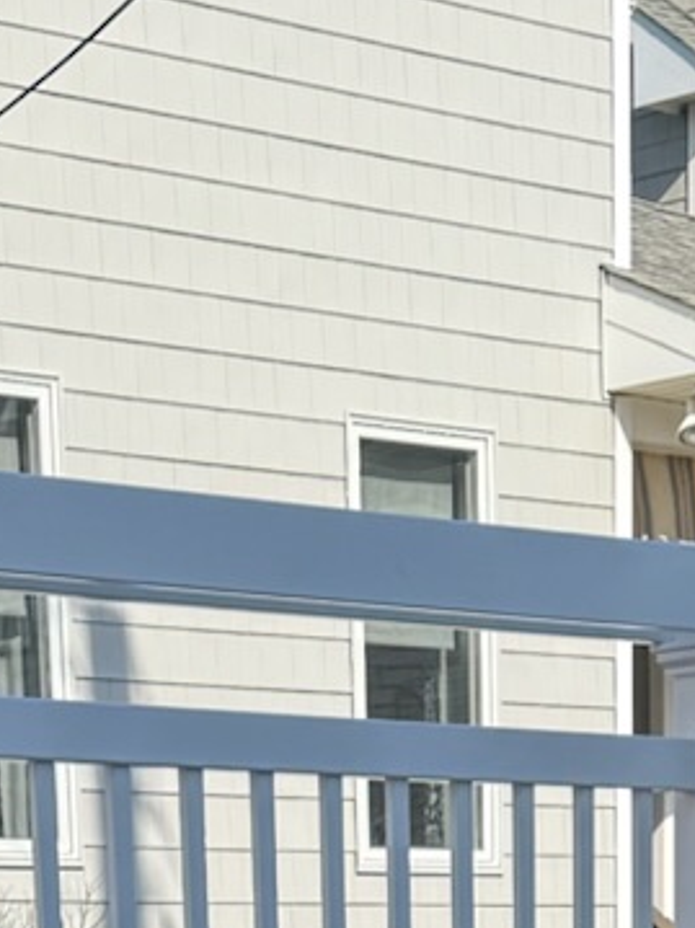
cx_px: 313
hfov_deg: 10.8
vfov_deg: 12.0
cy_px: 2125
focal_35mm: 137
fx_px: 3670
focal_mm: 6.76
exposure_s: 1/3279
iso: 80
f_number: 1.78
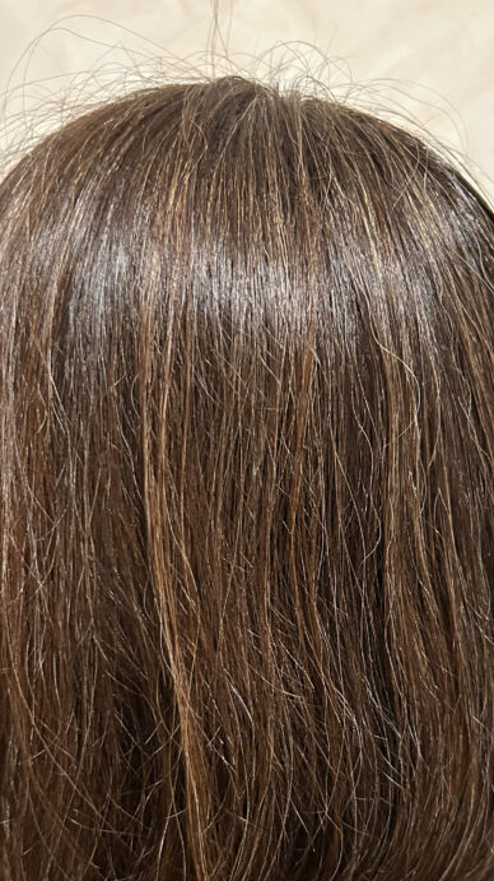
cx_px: 266
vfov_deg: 47.9
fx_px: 979
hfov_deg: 28.3
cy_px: 558
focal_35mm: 42
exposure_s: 1/50
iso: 500
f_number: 1.5
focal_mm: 5.7
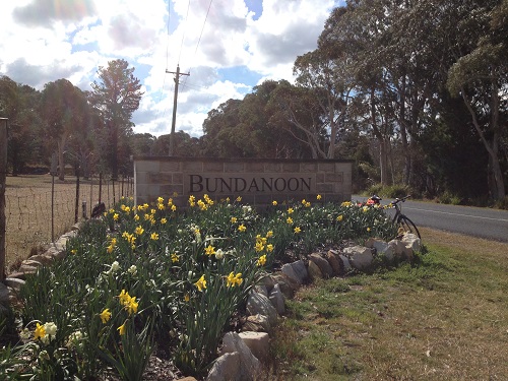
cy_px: 190
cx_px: 254
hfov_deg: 52.6
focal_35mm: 35
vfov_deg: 40.7
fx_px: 514
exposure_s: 1/2404
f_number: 2.4
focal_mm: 4.28
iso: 50
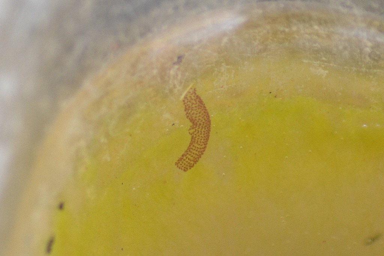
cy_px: 128
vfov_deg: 3.1
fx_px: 4803
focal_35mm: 450
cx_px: 192
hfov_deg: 4.6
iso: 1100
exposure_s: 1/500
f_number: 5.6
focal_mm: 300
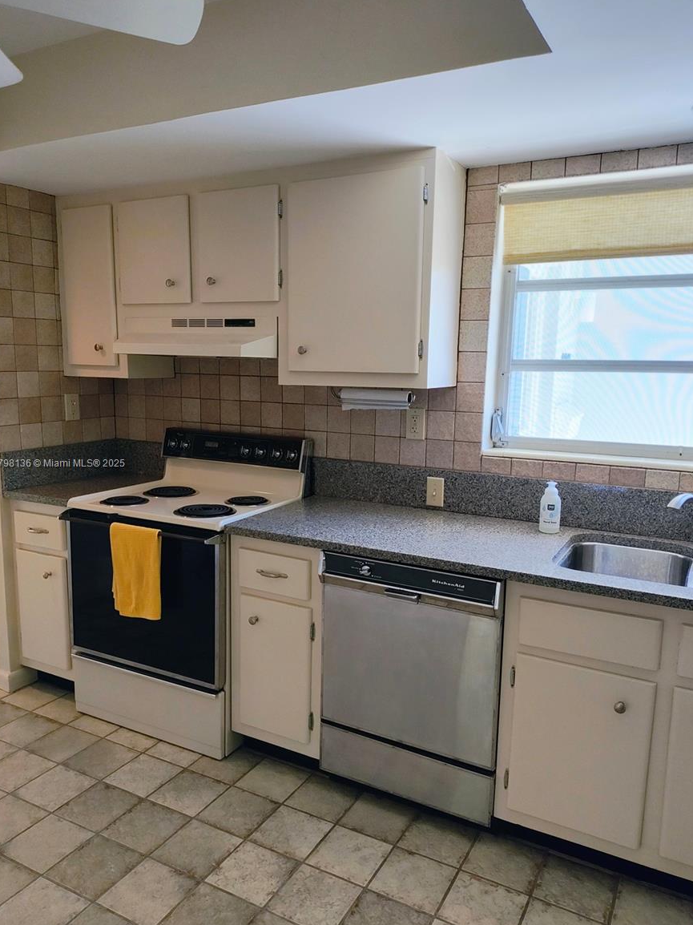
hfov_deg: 53.0
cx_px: 339
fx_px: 694
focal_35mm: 26
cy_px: 464
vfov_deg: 67.3
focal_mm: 4.71
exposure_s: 1/120
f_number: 1.7
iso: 334
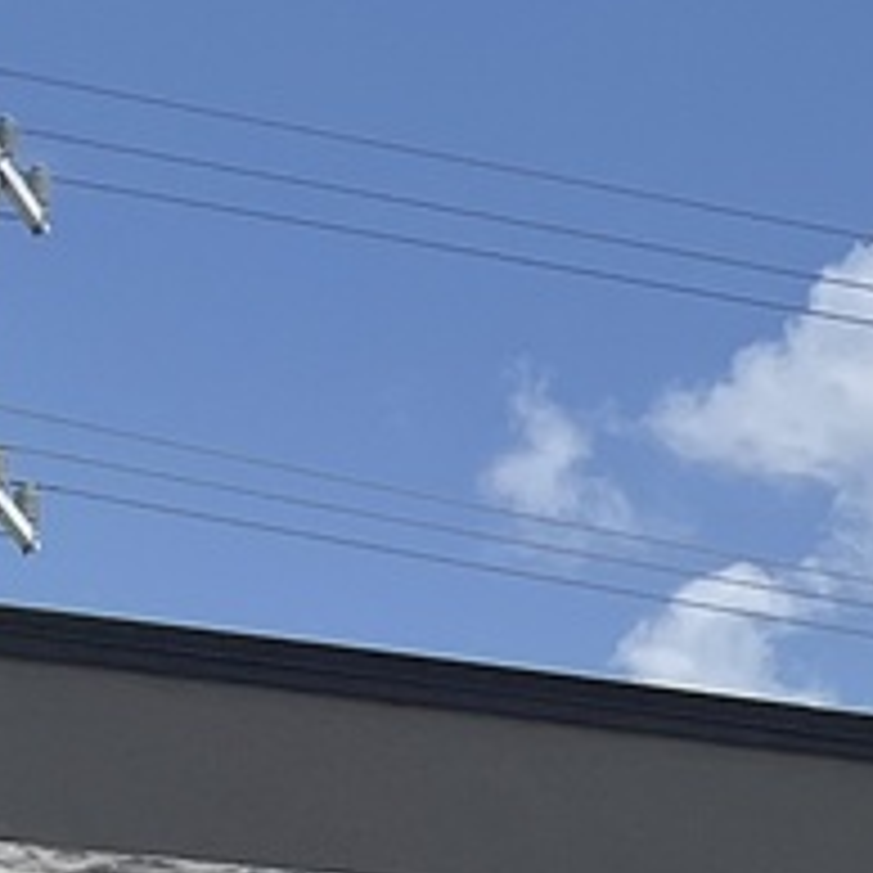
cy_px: 2156
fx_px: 4879
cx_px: 3200
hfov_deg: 7.8
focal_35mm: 171
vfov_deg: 9.1
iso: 50
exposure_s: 1/7463
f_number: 1.5
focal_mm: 5.7
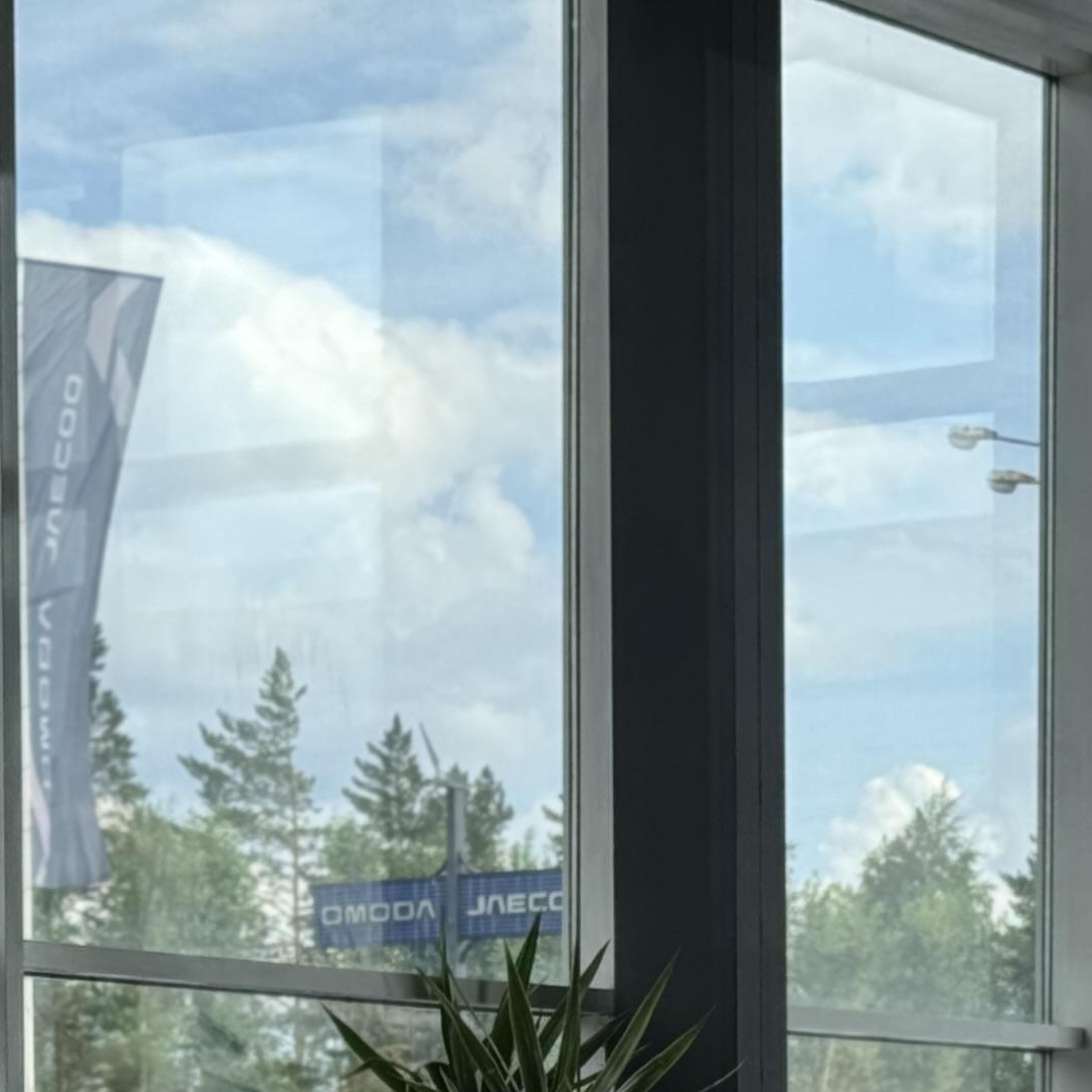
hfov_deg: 11.0
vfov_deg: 10.7
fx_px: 5675
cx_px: 557
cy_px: 1514
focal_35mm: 159
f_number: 1.78
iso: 64
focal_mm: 6.76
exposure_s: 1/1427
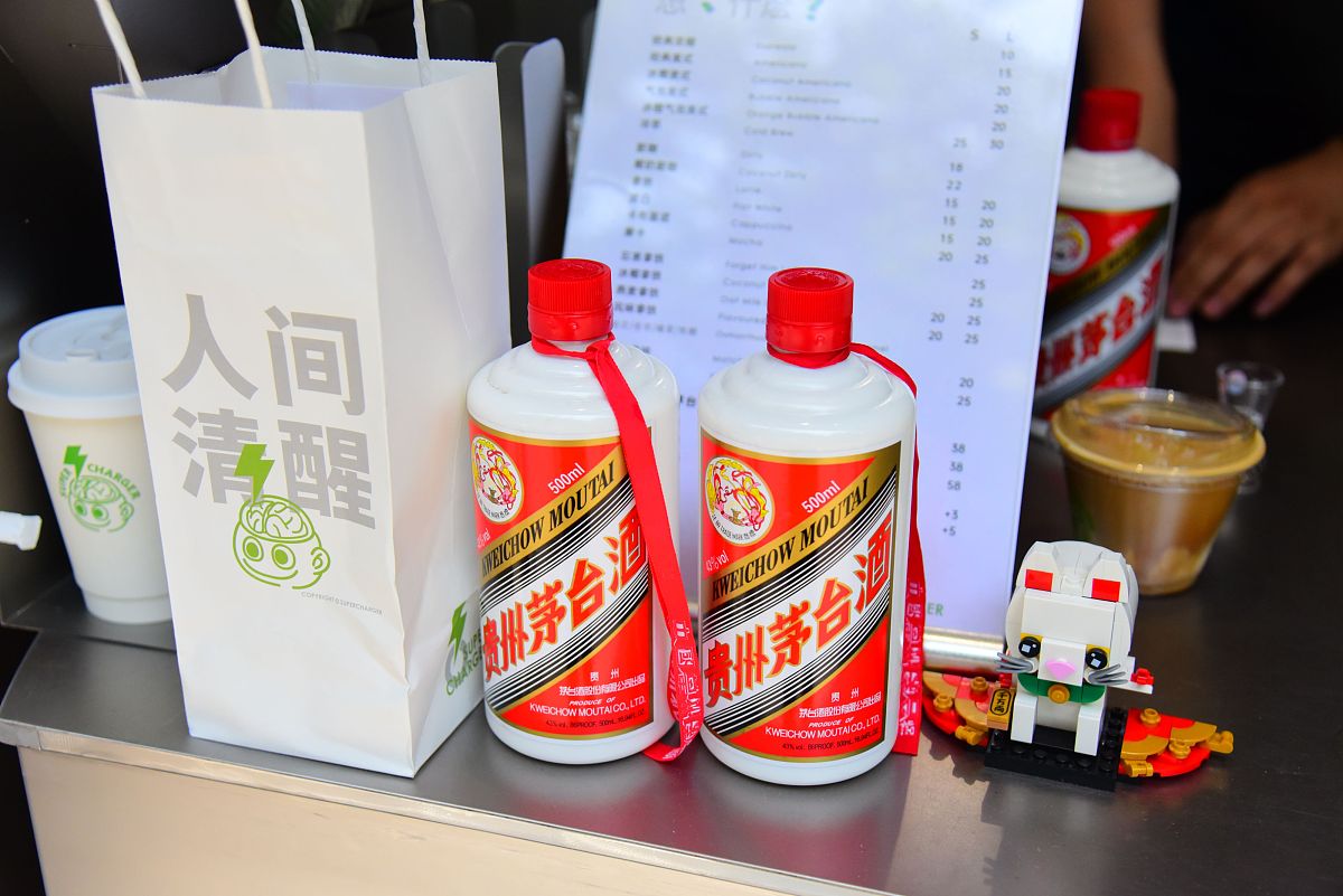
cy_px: 448
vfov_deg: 30.5
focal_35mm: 44
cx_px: 672
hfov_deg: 44.5
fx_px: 1642
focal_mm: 44
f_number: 4
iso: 1600
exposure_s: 1/4000
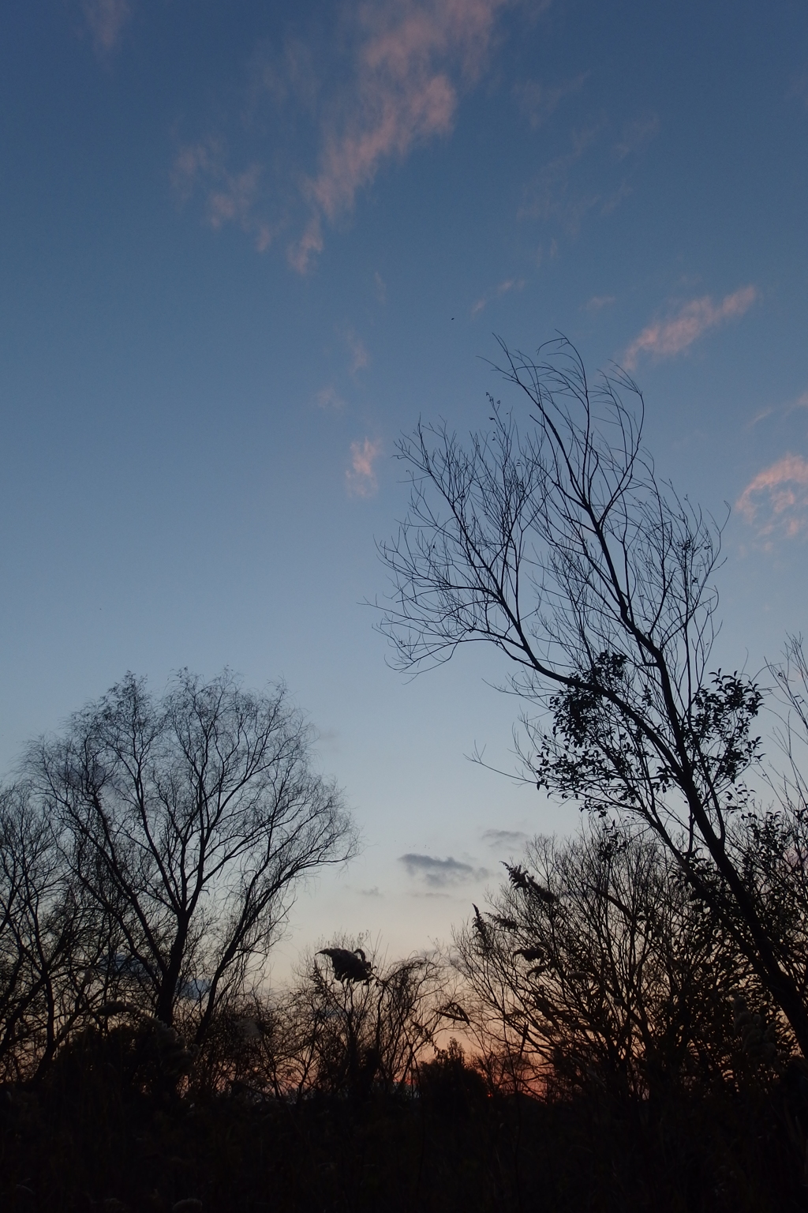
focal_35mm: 26
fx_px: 875
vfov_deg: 69.4
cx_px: 404
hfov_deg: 49.6
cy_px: 606
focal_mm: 4.7
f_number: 3.2
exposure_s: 1/400
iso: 100
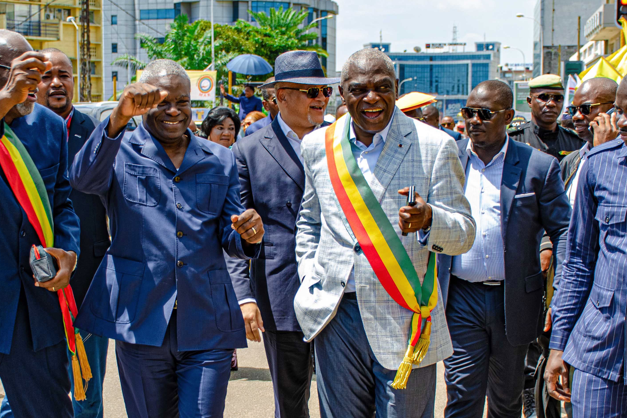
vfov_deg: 17.4
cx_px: 241
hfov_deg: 25.9
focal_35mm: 78
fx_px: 1359
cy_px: 284
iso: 100
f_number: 4
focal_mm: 30
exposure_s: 1/320
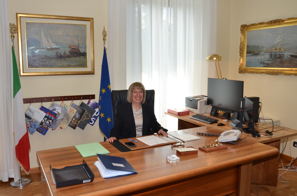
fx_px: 272
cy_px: 98
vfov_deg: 39.8
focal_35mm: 33
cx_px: 148
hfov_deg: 57.3
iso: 800
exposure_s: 1/250
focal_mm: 22
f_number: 8
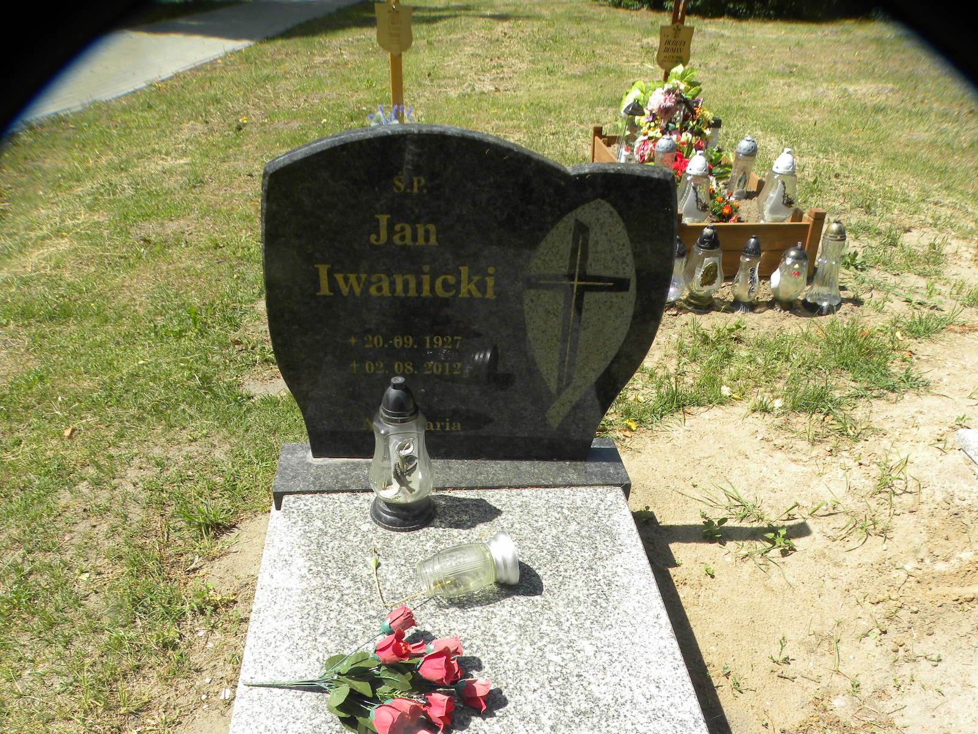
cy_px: 367
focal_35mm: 26
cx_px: 489
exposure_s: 1/215
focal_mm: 4.6
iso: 64
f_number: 5
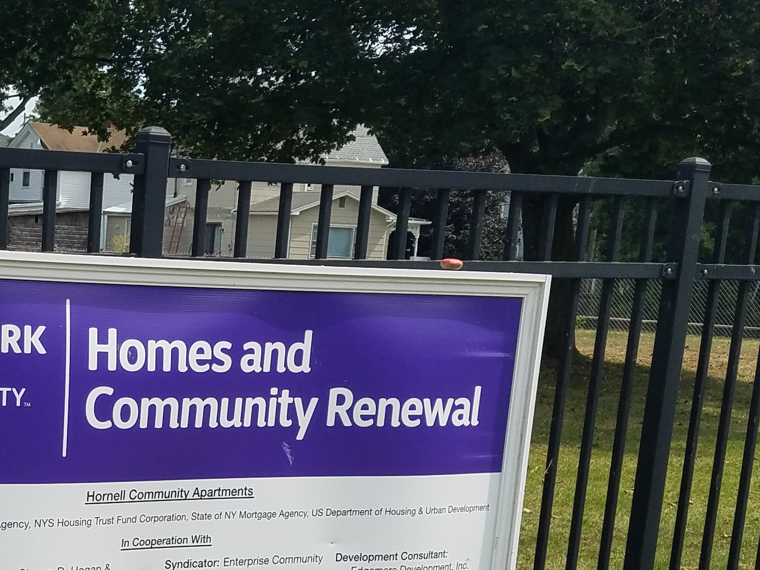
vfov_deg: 27.3
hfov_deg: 34.9
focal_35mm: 51
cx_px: 51
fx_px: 1120
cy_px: 538
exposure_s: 1/2584
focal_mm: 4.2
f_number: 1.7
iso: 50
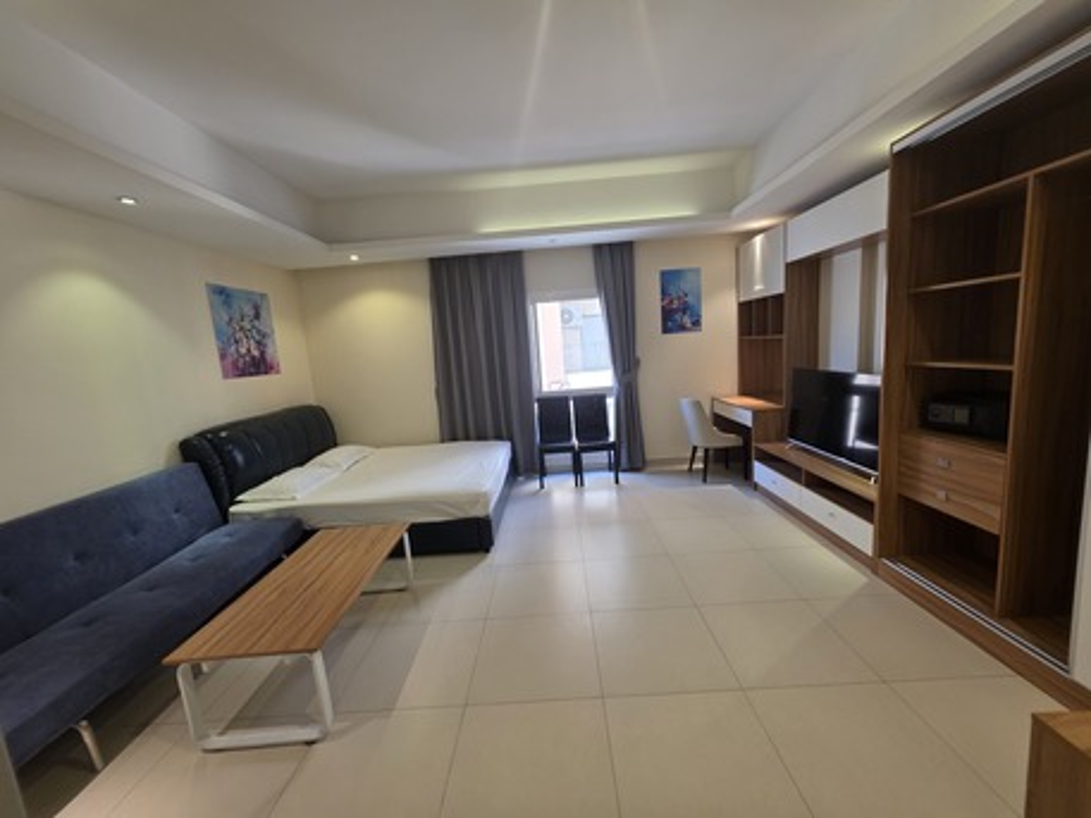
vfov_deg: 89.9
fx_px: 410
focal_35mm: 13
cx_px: 546
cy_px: 409
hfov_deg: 106.2
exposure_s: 1/50
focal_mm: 2.2
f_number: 1.9
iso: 160
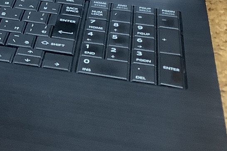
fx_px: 668
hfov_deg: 18.0
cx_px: -71
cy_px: -47
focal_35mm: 106
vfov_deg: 12.5
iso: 320
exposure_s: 1/40
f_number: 2.4
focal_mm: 3.3
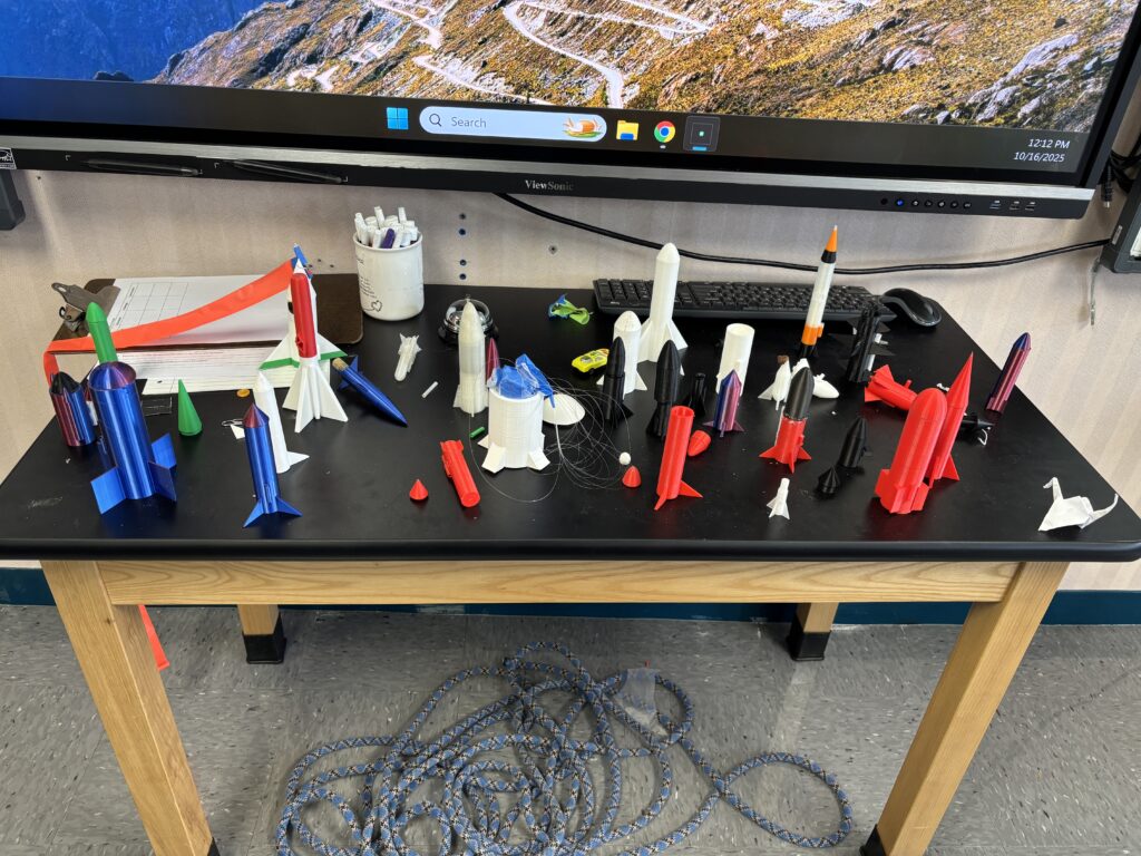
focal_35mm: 26
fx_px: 857
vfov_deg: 53.1
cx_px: 570
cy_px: 428
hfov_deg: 67.3
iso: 125
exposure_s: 1/60
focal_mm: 5.96
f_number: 1.6
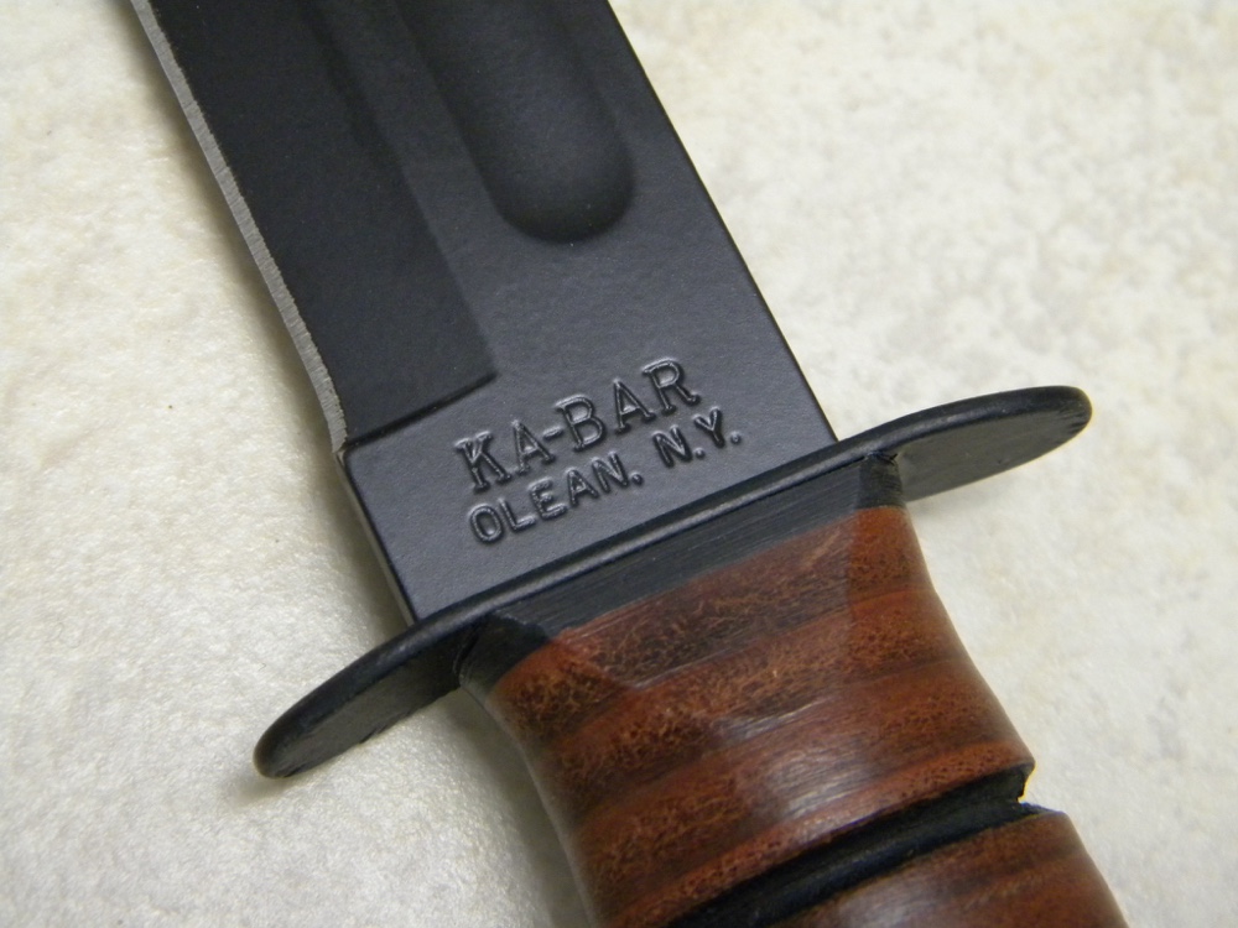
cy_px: 464
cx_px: 619
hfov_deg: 29.0
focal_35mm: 67
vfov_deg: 21.9
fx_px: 2396
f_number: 4.3
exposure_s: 1/14.7
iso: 400
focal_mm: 12.2
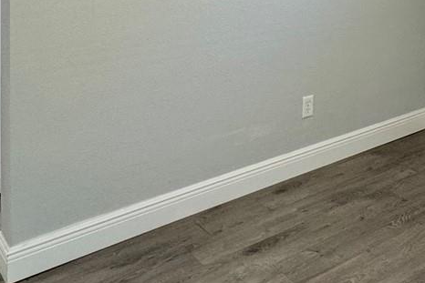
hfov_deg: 35.5
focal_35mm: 50
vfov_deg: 23.8
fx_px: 590
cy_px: -84
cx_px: 433
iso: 100
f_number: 2.2
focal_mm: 2.22
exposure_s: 1/120
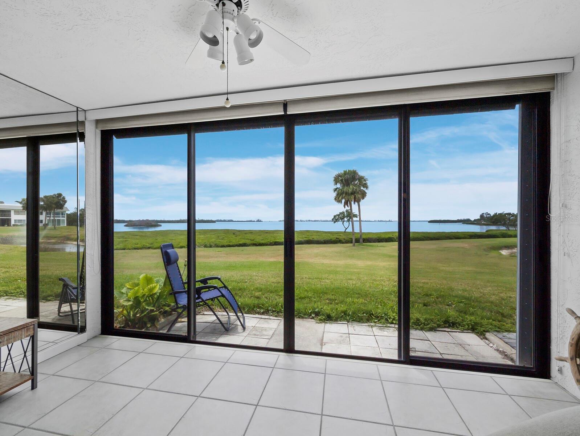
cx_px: 290
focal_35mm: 14
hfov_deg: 102.0
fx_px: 235
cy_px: 218
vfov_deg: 85.7
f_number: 11
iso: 400
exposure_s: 1/80
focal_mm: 7
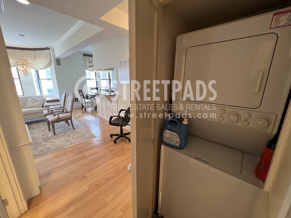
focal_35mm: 13
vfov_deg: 89.9
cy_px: 109
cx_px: 146
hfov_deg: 106.2
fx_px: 109
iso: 400
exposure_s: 1/60
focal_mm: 1.57
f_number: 1.8
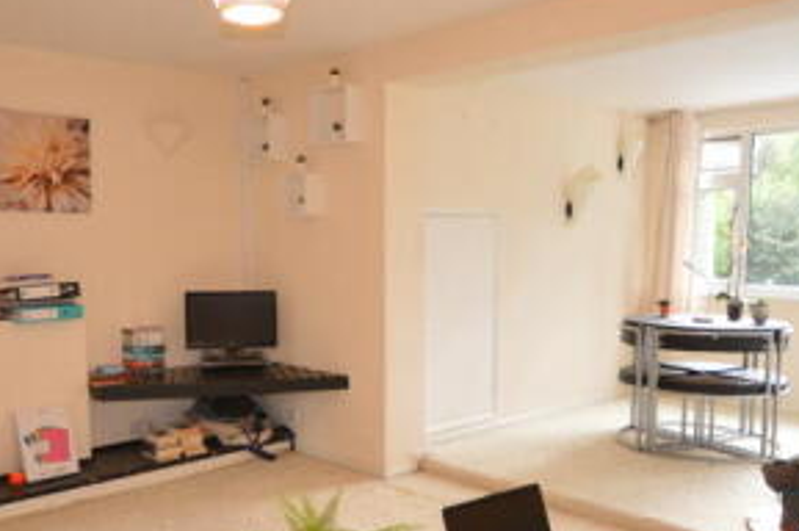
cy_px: 324
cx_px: 373
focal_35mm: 34
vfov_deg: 38.6
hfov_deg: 55.8
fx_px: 754
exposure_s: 1/60
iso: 800
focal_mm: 10
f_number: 4
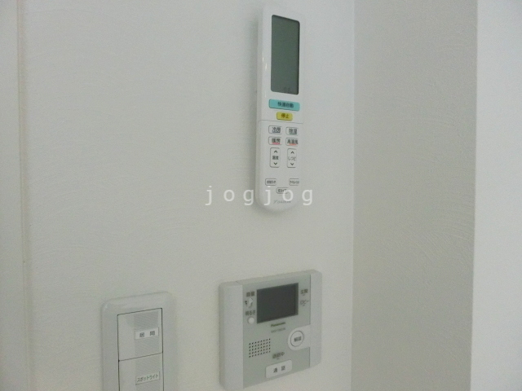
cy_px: 196
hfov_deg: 71.6
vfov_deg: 56.8
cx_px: 261
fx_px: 362
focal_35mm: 24
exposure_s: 1/200
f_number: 3
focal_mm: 4.24
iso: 800
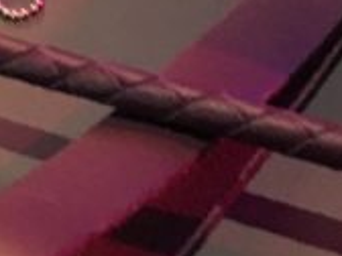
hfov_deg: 11.2
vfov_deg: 8.1
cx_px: 159
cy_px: -219
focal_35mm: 177
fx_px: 1749
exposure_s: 1/17
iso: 500
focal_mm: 4.15
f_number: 2.2
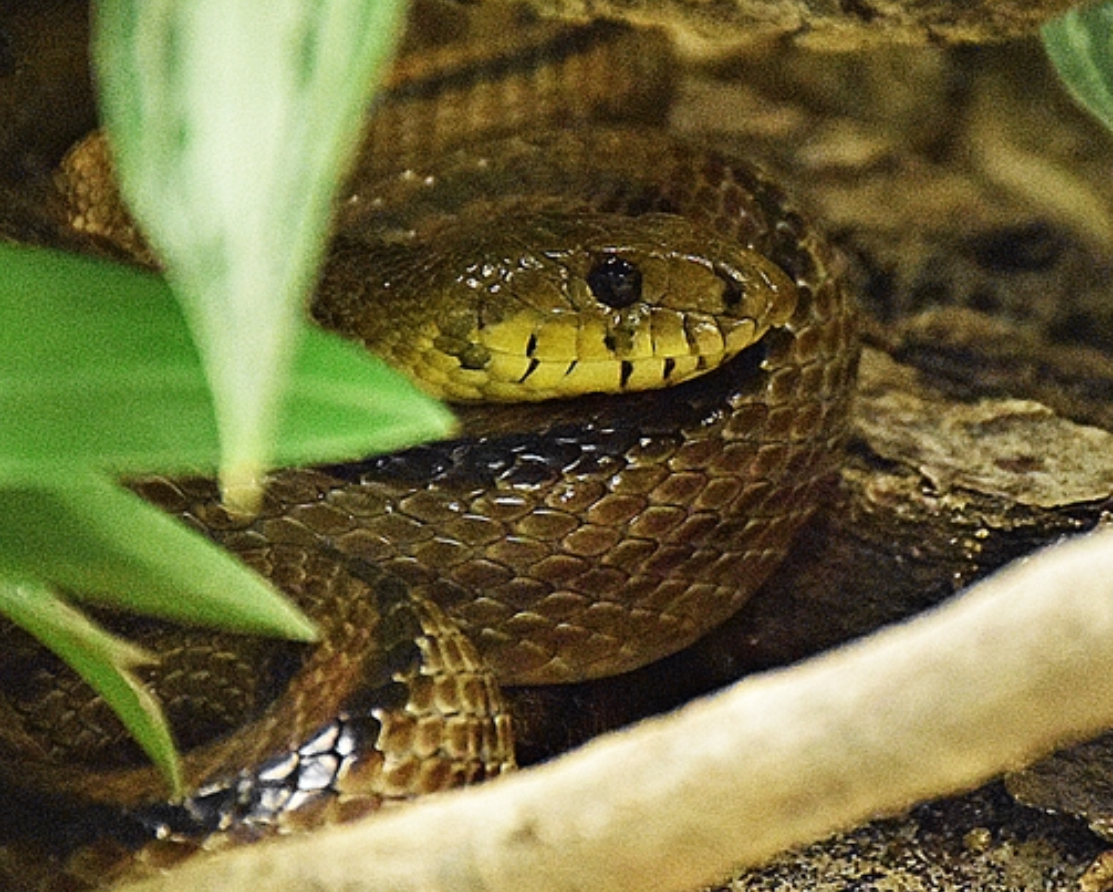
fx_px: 13217
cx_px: 684
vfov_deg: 3.9
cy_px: 333
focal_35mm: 401
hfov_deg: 4.8
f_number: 5.6
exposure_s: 1/200
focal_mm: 140
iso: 12800
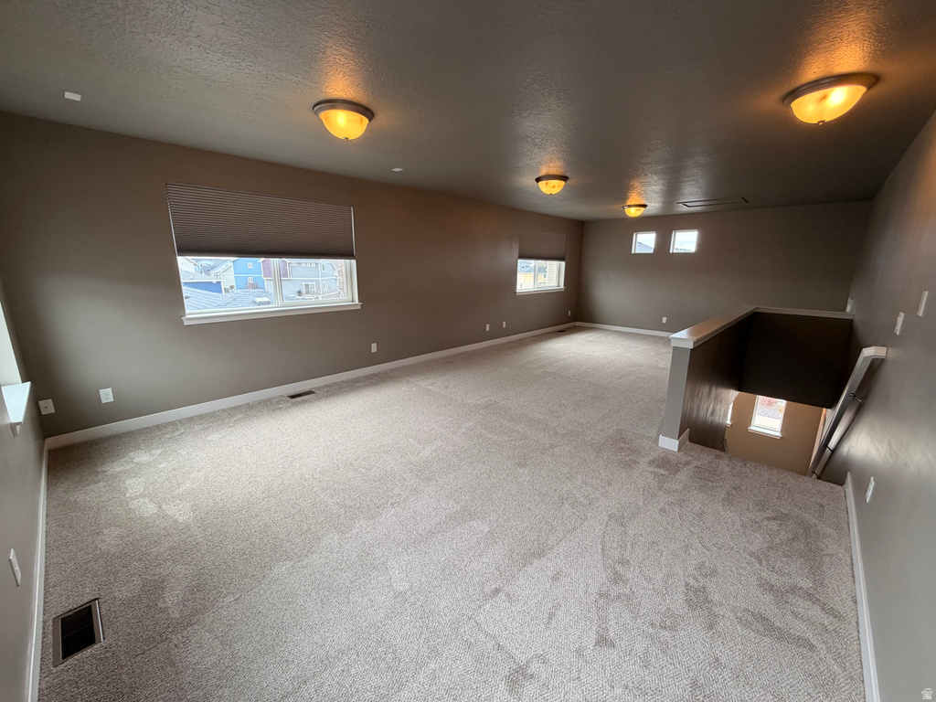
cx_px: 468
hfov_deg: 102.1
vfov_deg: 85.7
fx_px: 379
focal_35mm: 14
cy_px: 351
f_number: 2.2
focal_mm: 2.22
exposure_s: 1/120
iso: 125
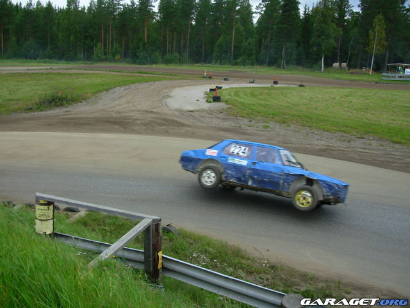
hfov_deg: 49.0
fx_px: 450
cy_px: 154
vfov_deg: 37.7
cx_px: 205
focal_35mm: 38
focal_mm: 6.3
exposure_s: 1/228
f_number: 2.9
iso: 50
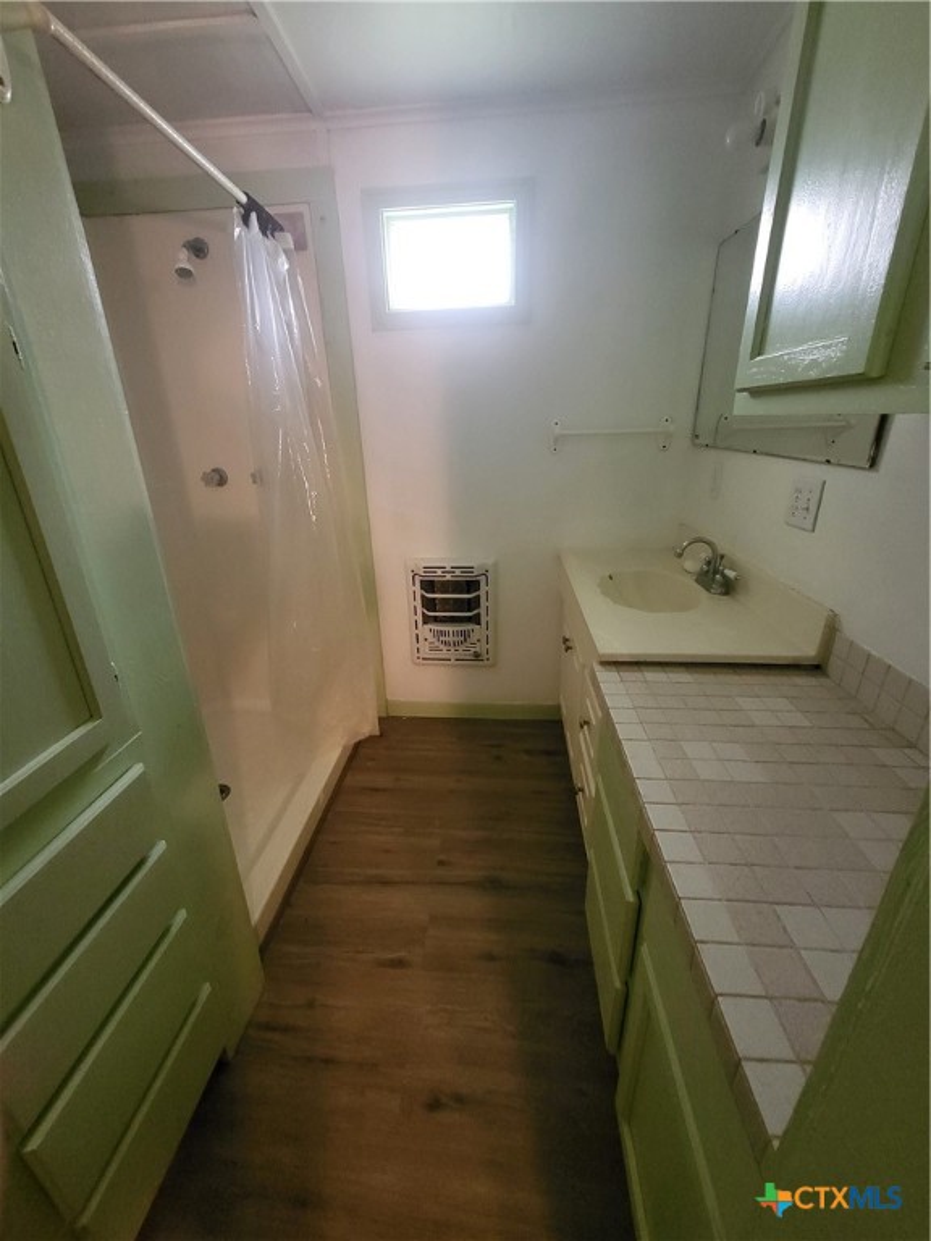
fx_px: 466
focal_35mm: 13
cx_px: 466
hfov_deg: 89.9
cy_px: 620
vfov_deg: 106.2
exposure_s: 1/30
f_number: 2.2
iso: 500
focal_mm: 1.74
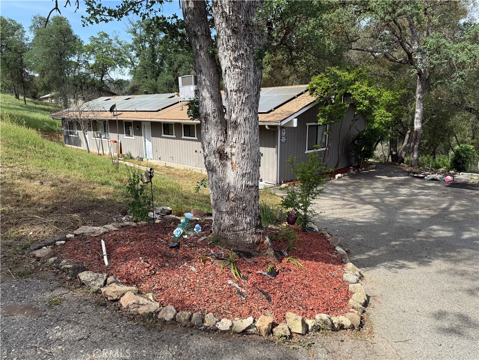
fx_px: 332
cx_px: 240
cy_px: 180
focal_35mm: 24
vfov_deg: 56.8
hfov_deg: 71.6
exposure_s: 1/2299
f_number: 1.78
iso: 80
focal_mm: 6.76
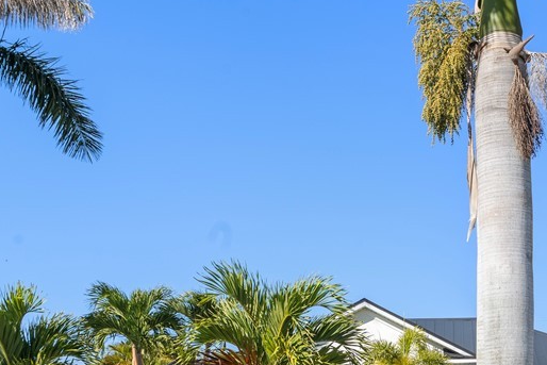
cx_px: 417
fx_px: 866
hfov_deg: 34.2
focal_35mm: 57
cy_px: 360
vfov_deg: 22.9
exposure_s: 1/200
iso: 100
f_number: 10
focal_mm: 27
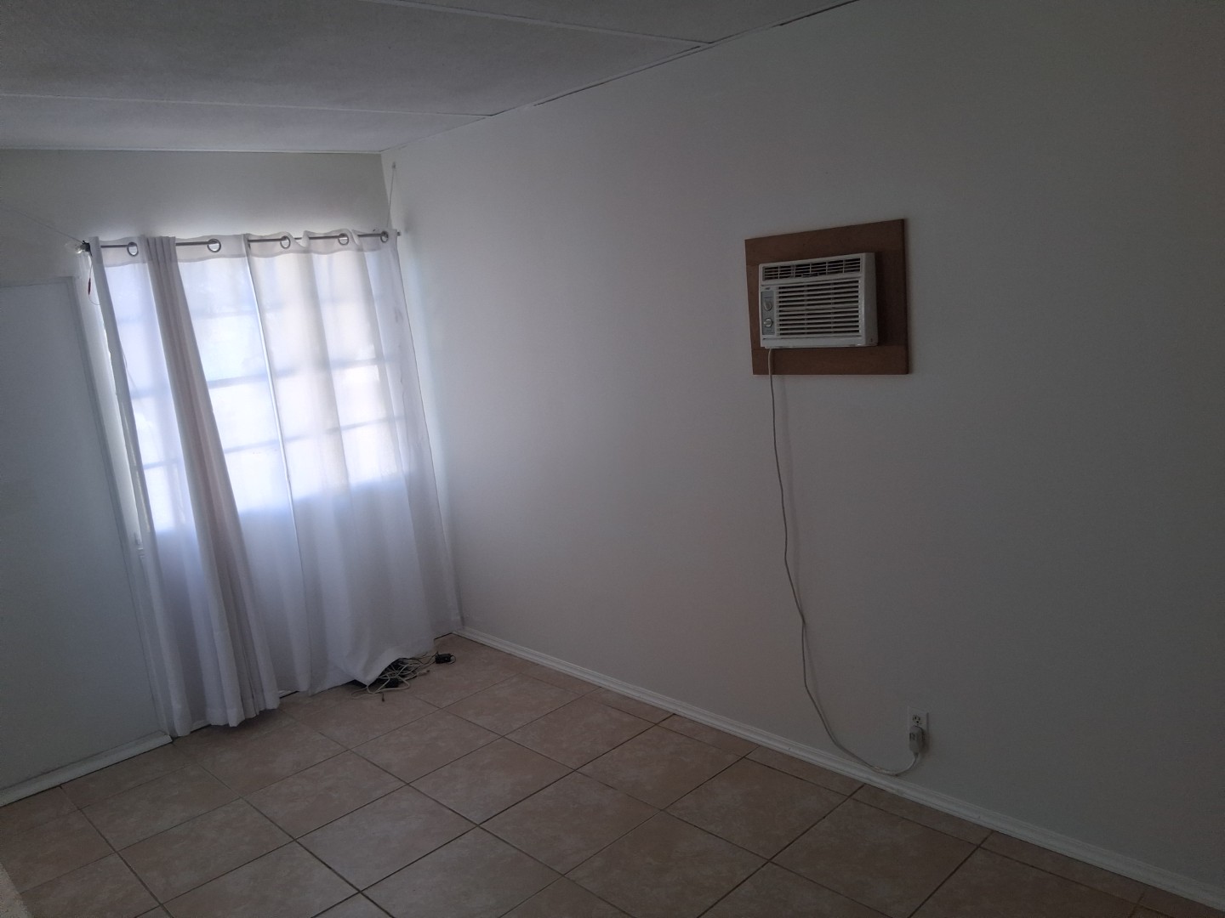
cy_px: 459
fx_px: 920
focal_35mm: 26
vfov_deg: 53.1
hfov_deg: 67.3
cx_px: 612
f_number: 1.8
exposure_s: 1/100
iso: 100
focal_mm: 3.98
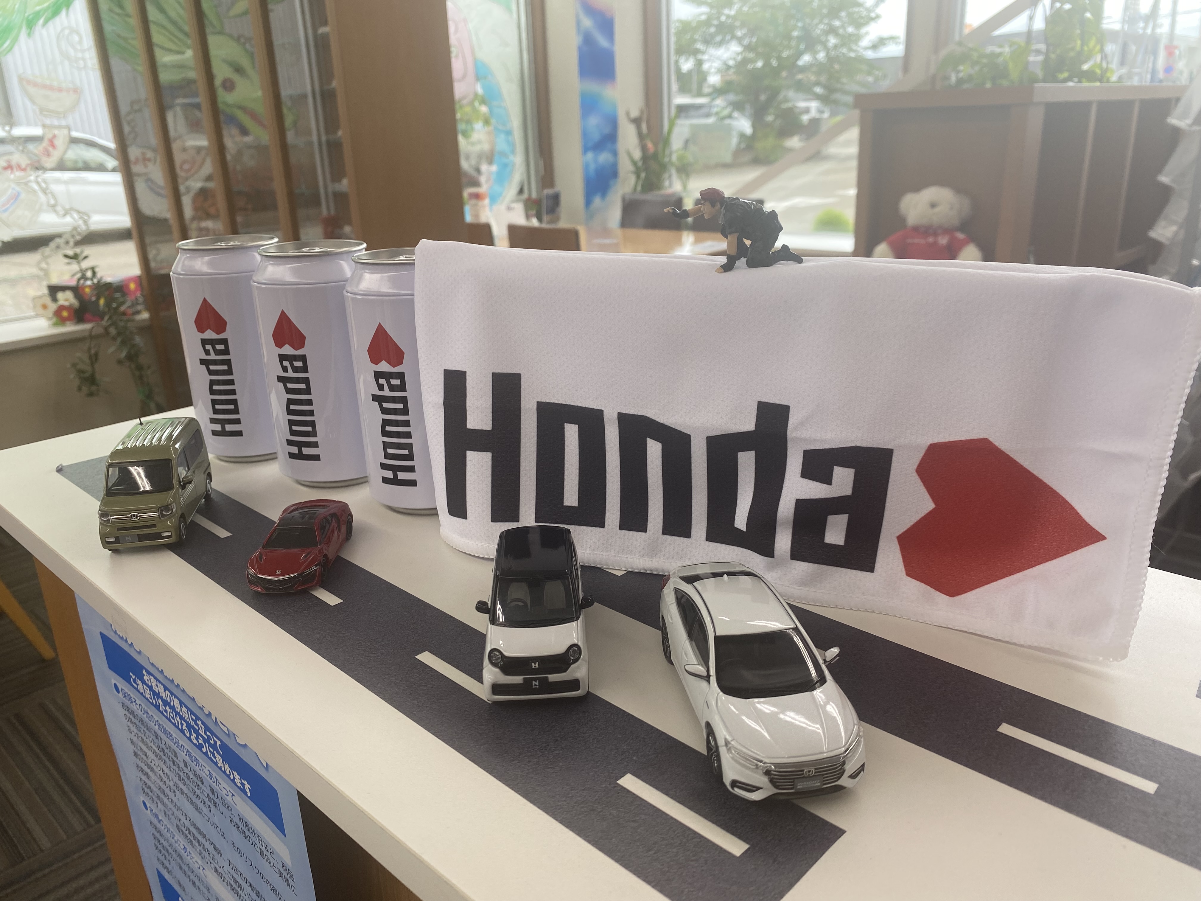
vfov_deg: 53.1
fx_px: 902
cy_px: 450
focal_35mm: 26
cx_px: 600
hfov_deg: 67.3
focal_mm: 4.25
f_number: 1.8
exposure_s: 1/122
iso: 50
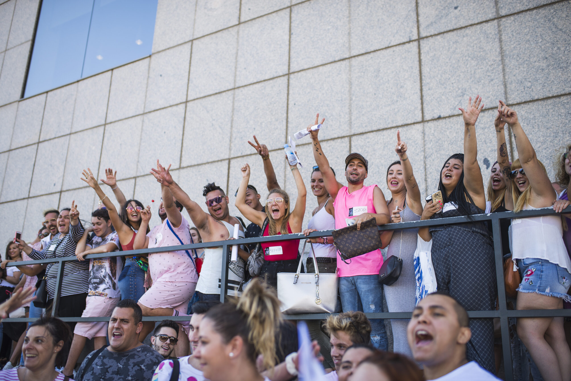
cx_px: 286
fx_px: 555
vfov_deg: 37.9
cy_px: 190
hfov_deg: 54.4
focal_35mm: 35
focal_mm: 35
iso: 100
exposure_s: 1/640
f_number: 2
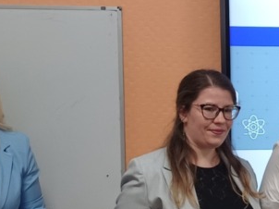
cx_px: 402
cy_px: 124
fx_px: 854
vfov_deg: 13.9
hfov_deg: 17.0
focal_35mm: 106
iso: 160
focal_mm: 4.65
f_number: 1.8
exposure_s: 1/50
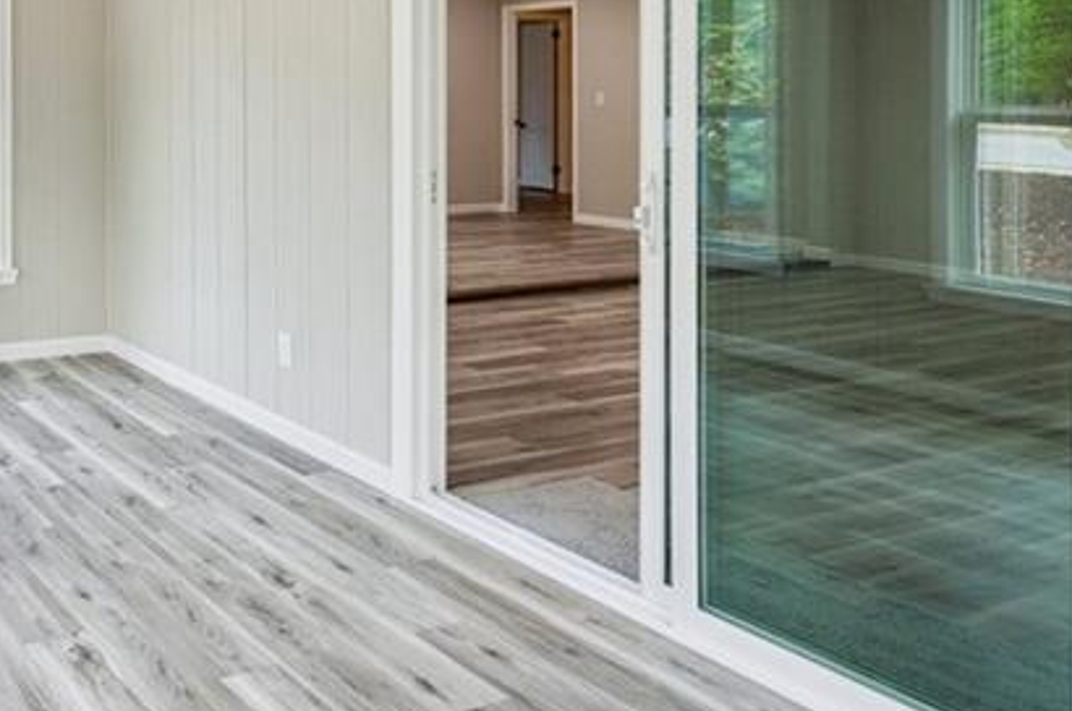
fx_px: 1041
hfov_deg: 46.4
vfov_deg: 35.8
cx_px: 18
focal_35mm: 35
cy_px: 90
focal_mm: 14
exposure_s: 1/50
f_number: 8
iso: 320
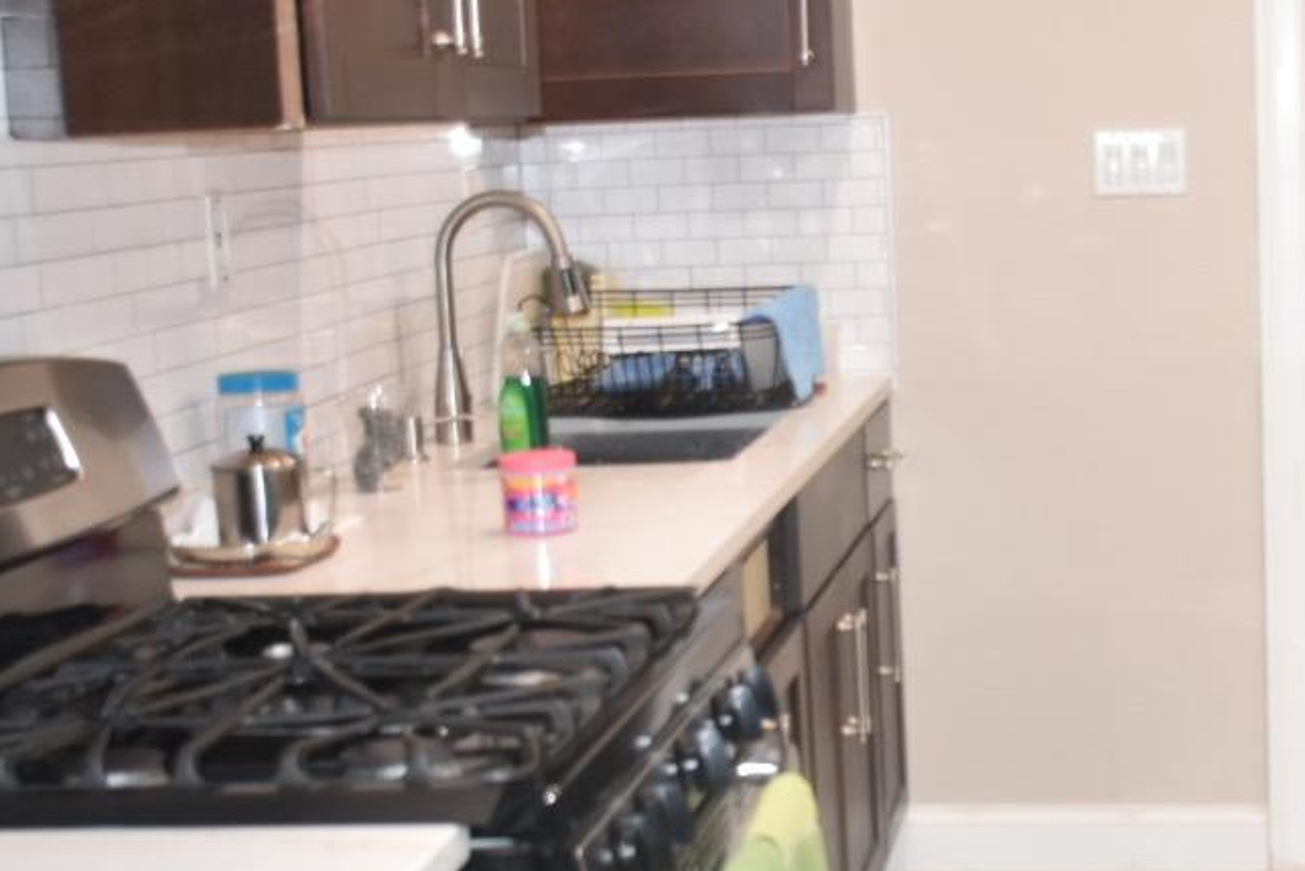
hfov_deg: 28.6
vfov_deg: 20.0
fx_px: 2465
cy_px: 593
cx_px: 1151
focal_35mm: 68
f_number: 4
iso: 800
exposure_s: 1/60
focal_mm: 18
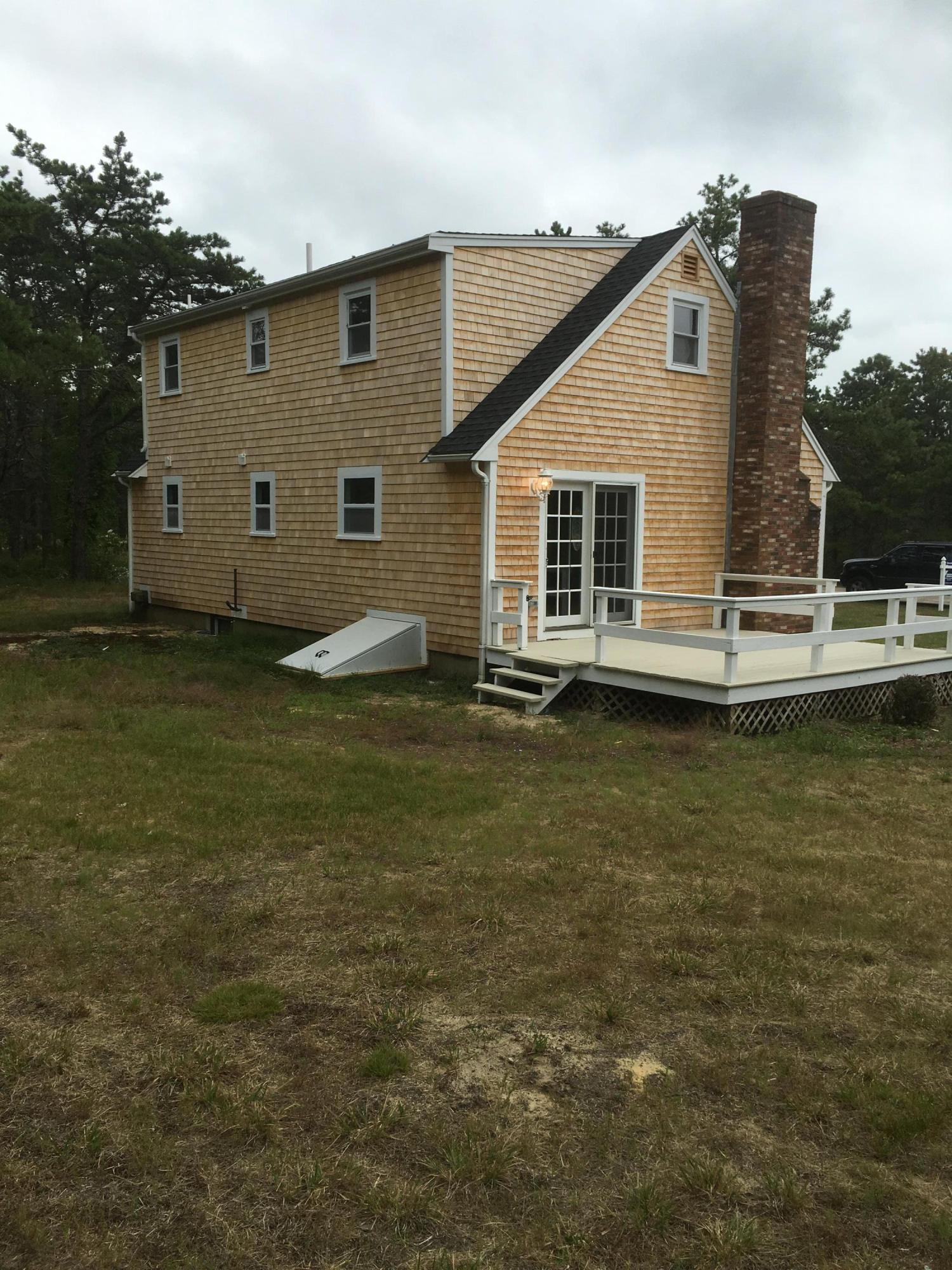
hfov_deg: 48.2
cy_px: 635
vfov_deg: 61.7
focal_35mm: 29
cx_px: 476
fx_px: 1063
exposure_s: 1/605
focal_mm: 4.15
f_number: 2.2
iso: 25
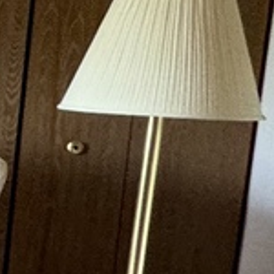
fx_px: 1066
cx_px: -764
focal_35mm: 119
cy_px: 164
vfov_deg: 14.6
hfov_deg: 8.6
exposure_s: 1/99
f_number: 2.2
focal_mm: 2.22
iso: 200
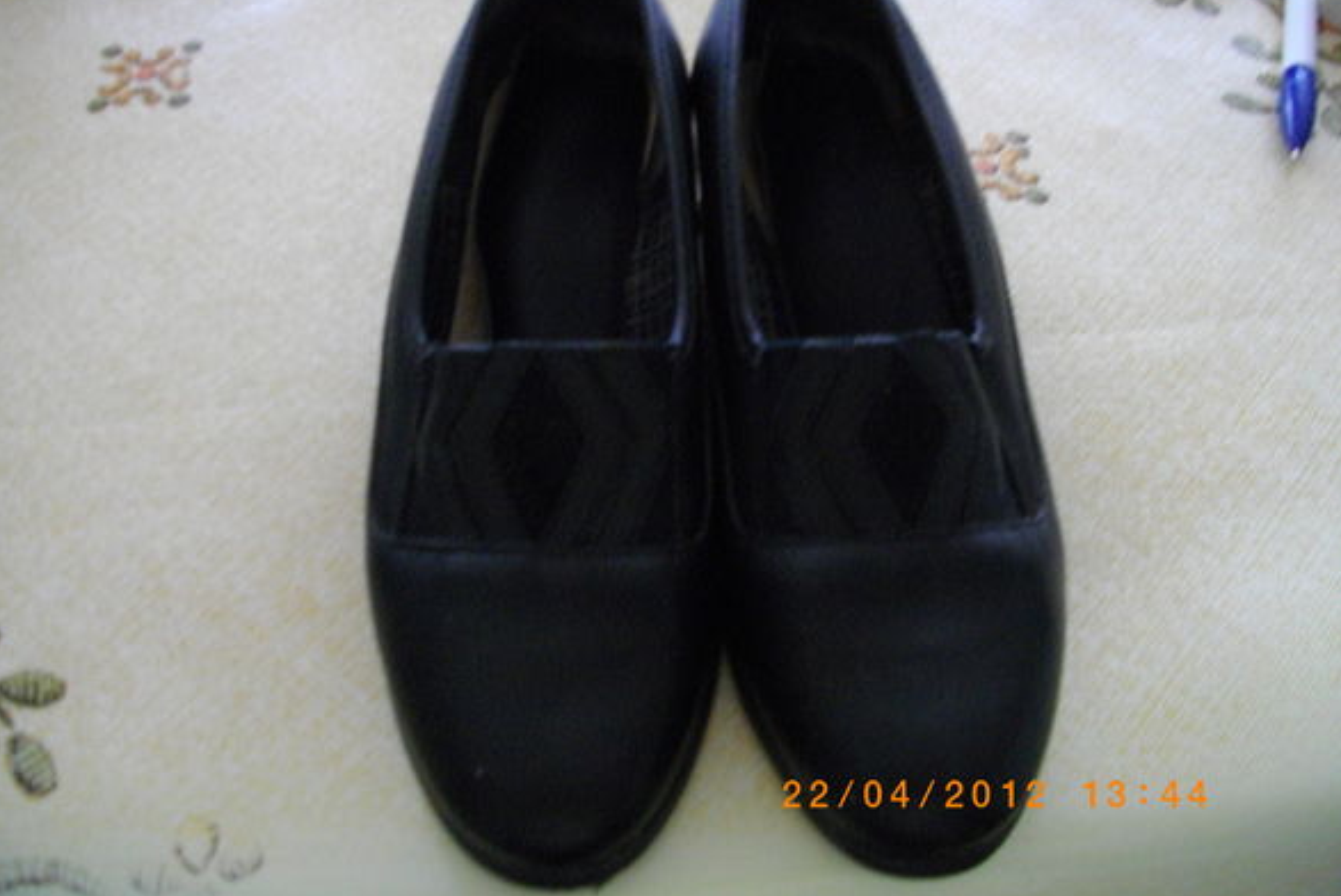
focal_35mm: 34
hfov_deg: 55.8
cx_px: 663
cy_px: 391
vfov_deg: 38.9
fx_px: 1267
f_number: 2.9
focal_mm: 5.7
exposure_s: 1/50
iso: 365
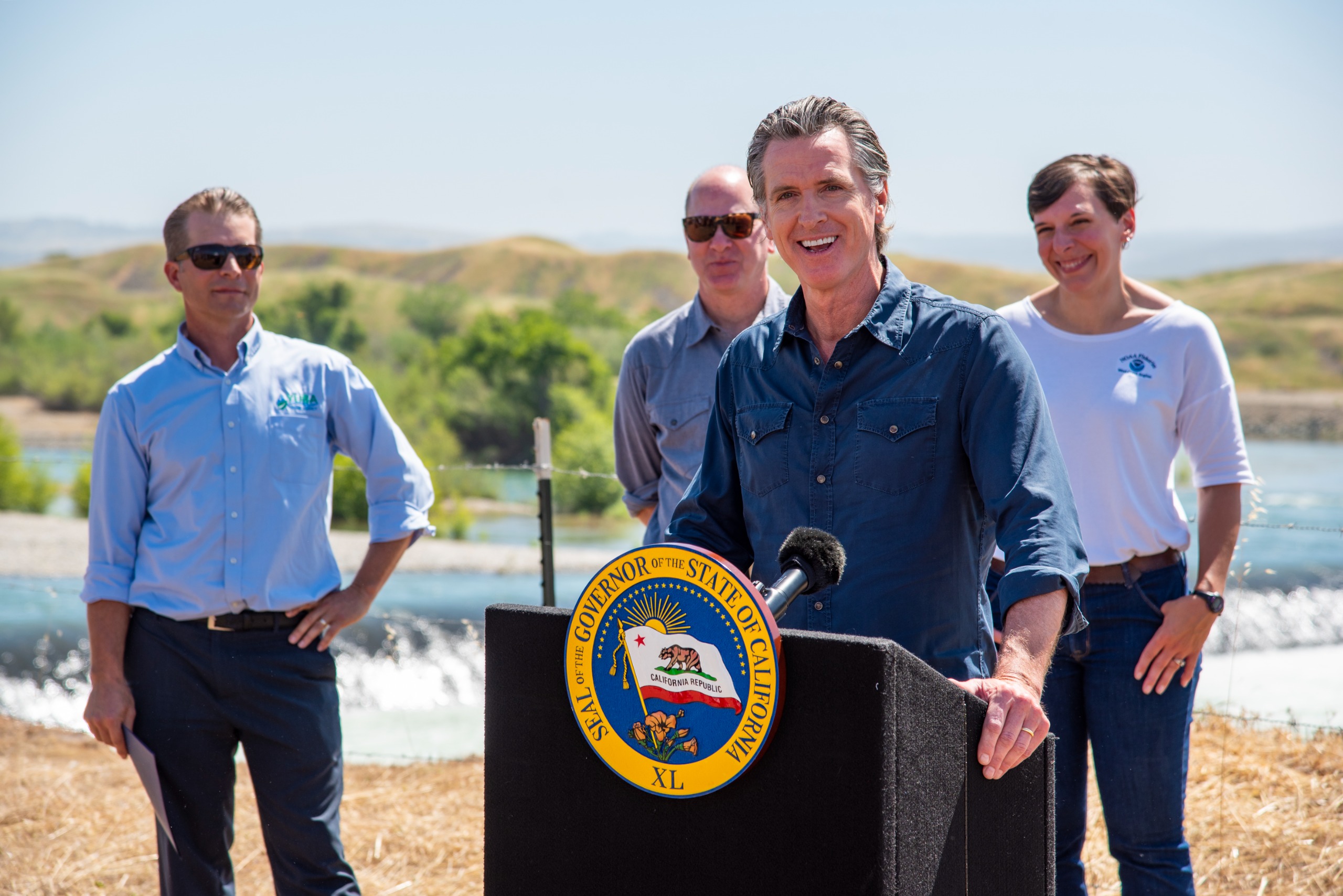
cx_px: 672
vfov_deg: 13.0
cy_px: 448
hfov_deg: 19.5
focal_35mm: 105
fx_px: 3918
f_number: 5.6
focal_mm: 105
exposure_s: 1/400
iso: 100
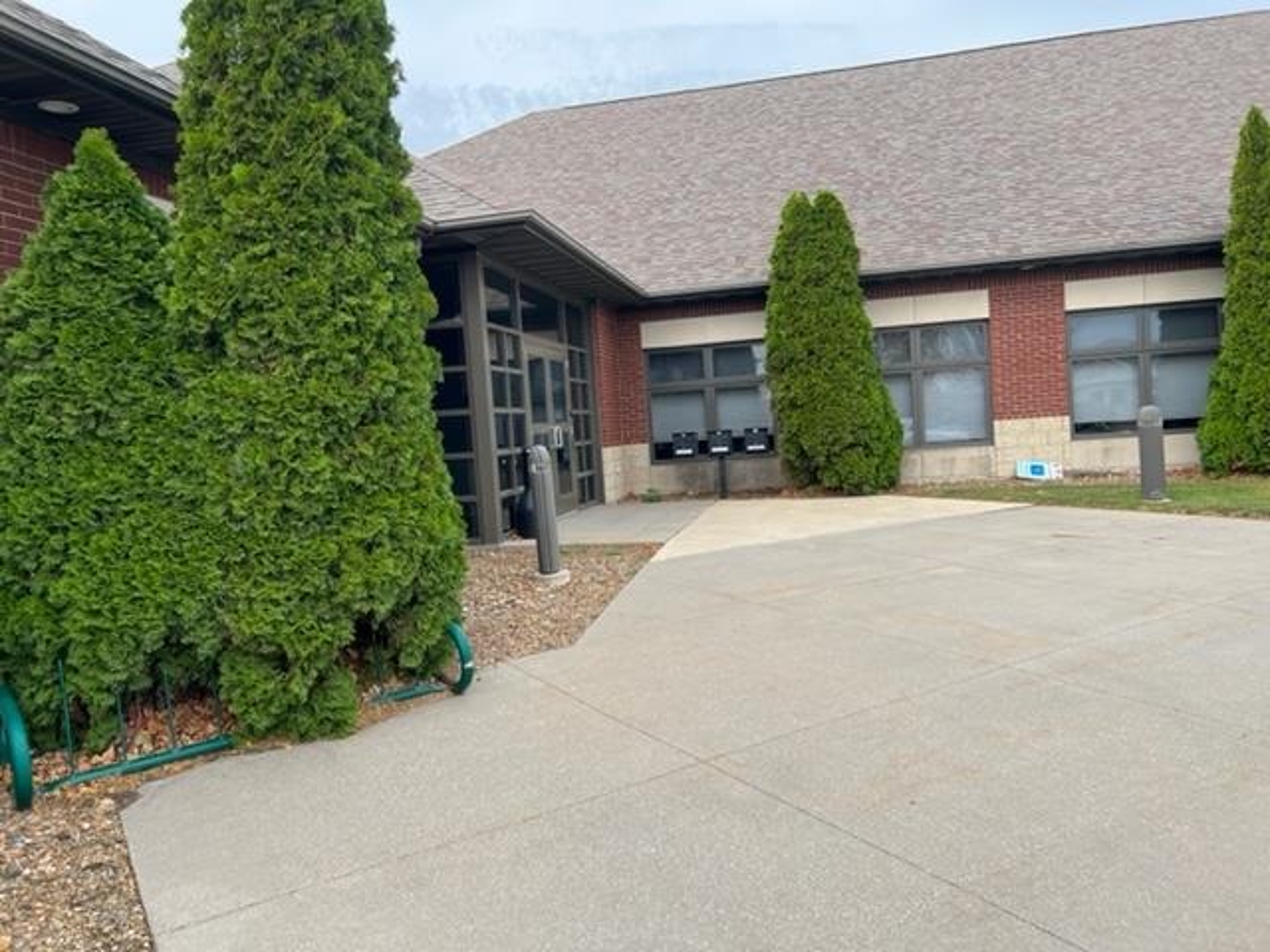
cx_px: 635
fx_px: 954
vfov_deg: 53.1
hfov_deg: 67.3
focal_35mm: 26
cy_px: 476
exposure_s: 1/949
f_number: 1.5
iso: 50
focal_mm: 5.7
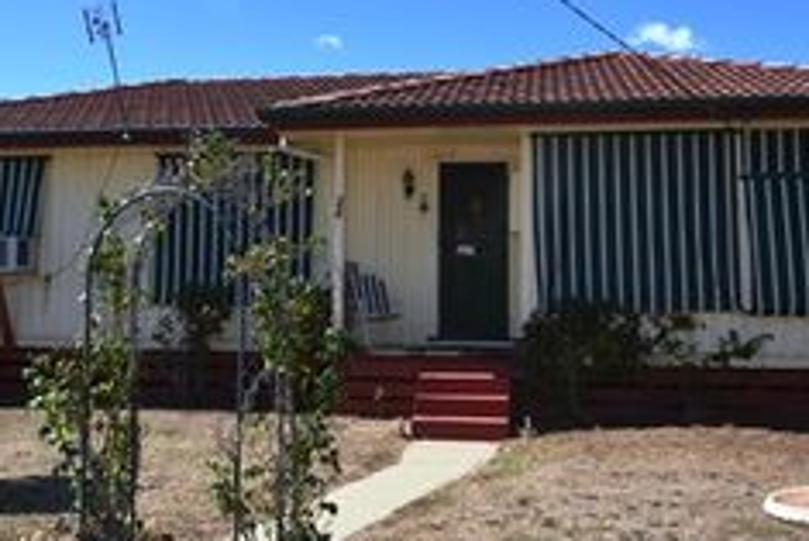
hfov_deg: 49.5
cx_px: 413
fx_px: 877
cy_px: 191
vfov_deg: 34.0
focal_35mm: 39
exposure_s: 1/200
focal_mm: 13
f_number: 8
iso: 100
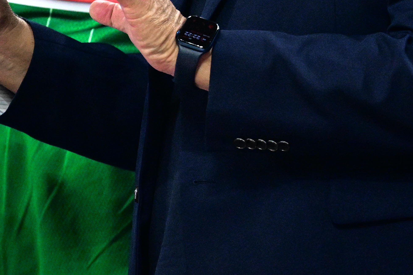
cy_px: -250
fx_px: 19351
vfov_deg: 0.8
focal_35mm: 1687
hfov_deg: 1.2
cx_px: 221
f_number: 2.8
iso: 2000
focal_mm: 400
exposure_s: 1/1000
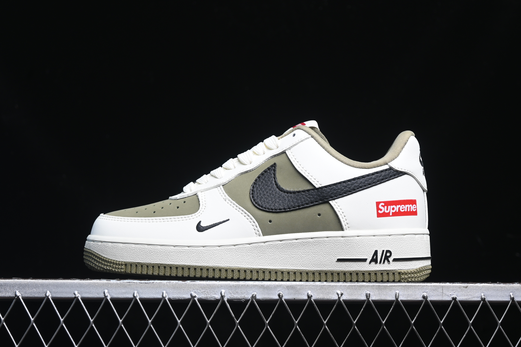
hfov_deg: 27.0
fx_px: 1085
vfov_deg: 18.2
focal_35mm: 75
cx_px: 260
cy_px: 174
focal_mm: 50
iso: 160
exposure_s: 1/60
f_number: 6.3
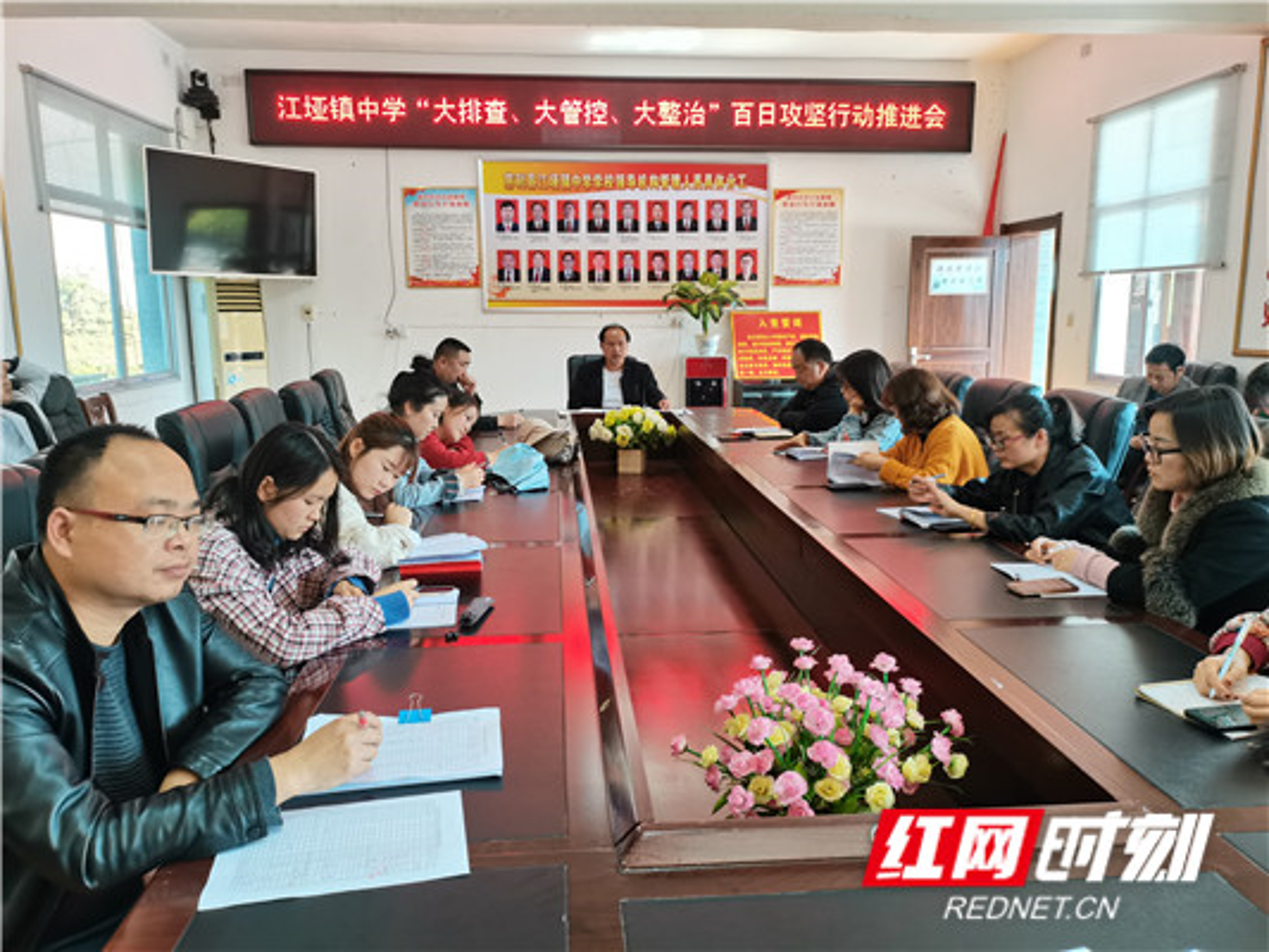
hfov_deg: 67.3
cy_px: 476
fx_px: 953
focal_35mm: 26
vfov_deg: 53.1
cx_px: 634
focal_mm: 5.58
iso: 200
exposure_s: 1/100
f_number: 1.8
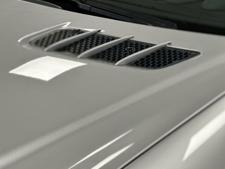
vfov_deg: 19.1
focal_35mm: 77
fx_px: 500
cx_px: 112
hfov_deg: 25.3
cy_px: 84
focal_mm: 9
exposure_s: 1/75
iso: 250
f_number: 2.8
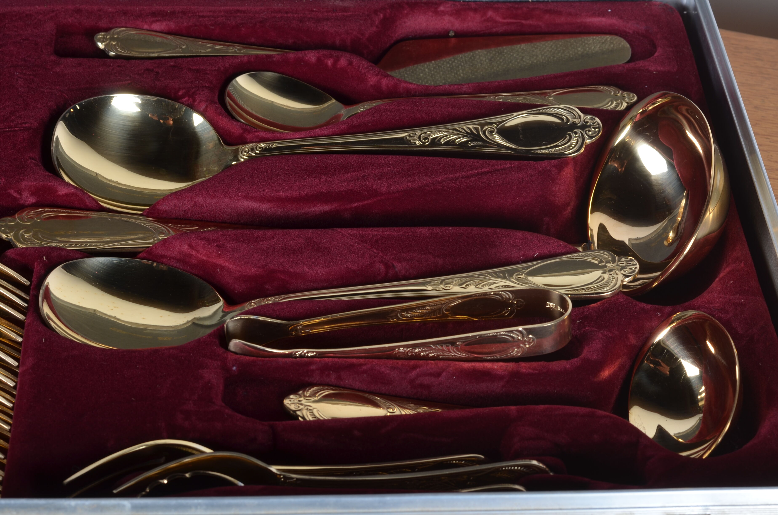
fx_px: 1617
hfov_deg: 27.0
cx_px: 389
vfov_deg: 18.1
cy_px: 258
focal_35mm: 75
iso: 100
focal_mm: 50
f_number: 11
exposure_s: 1/125
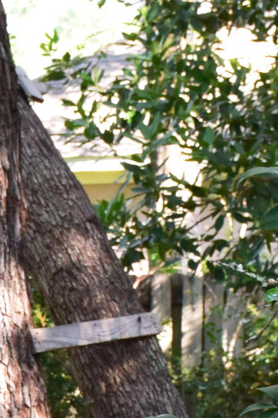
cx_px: -154
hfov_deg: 5.5
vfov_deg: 8.2
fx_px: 2874
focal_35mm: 248
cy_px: 576
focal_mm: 32
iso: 800
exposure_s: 1/60
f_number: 8
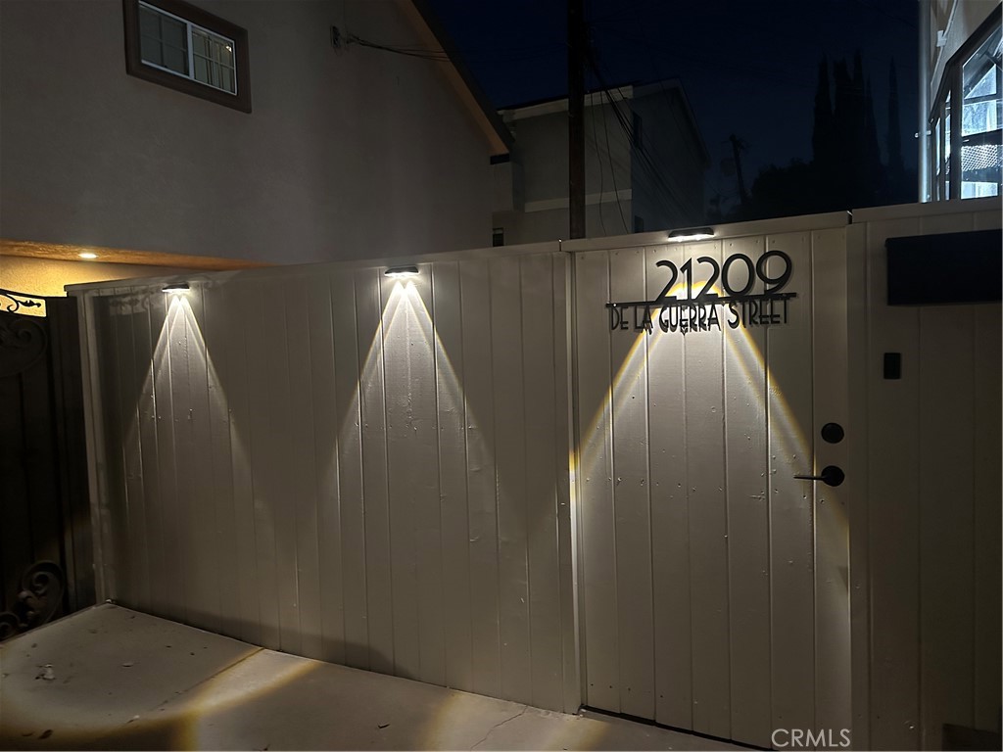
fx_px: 695
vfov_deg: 56.8
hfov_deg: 71.6
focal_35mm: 24
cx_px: 502
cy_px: 376
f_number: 1.78
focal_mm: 6.86
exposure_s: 1/30
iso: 1250
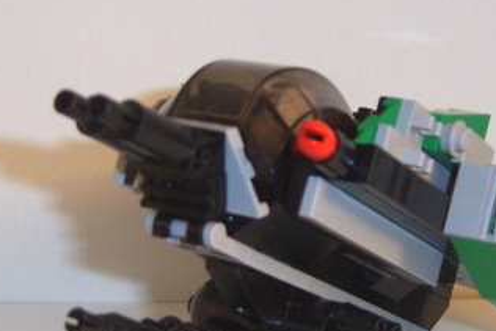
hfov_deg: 20.4
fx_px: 1378
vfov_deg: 13.7
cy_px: 185
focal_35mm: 100
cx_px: 303
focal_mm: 7.8
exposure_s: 1/30
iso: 100
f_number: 2.8
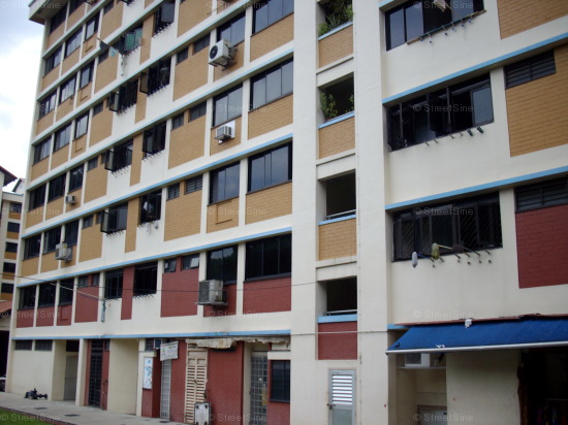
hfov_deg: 50.2
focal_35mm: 37
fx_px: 607
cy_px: 212
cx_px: 284
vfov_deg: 38.6
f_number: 5.6
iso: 80
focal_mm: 6.2
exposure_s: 1/160
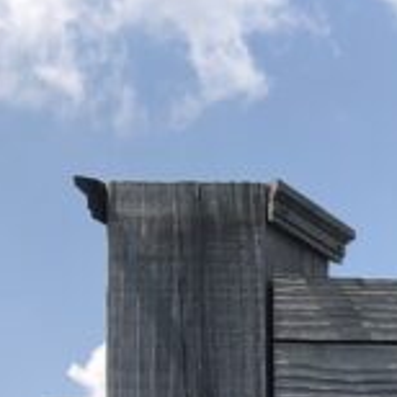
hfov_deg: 8.7
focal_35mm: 165
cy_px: 925
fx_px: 2141
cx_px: 1217
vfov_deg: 9.5
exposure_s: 1/1919
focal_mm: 3.99
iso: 20
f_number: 1.8
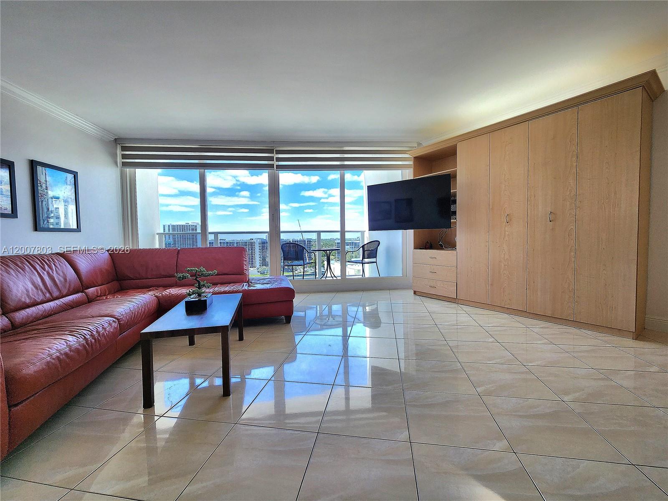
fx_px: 251
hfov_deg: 106.2
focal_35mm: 13
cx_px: 334
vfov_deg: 89.9
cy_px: 250
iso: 64
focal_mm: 2.2
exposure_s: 1/120
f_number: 2.2
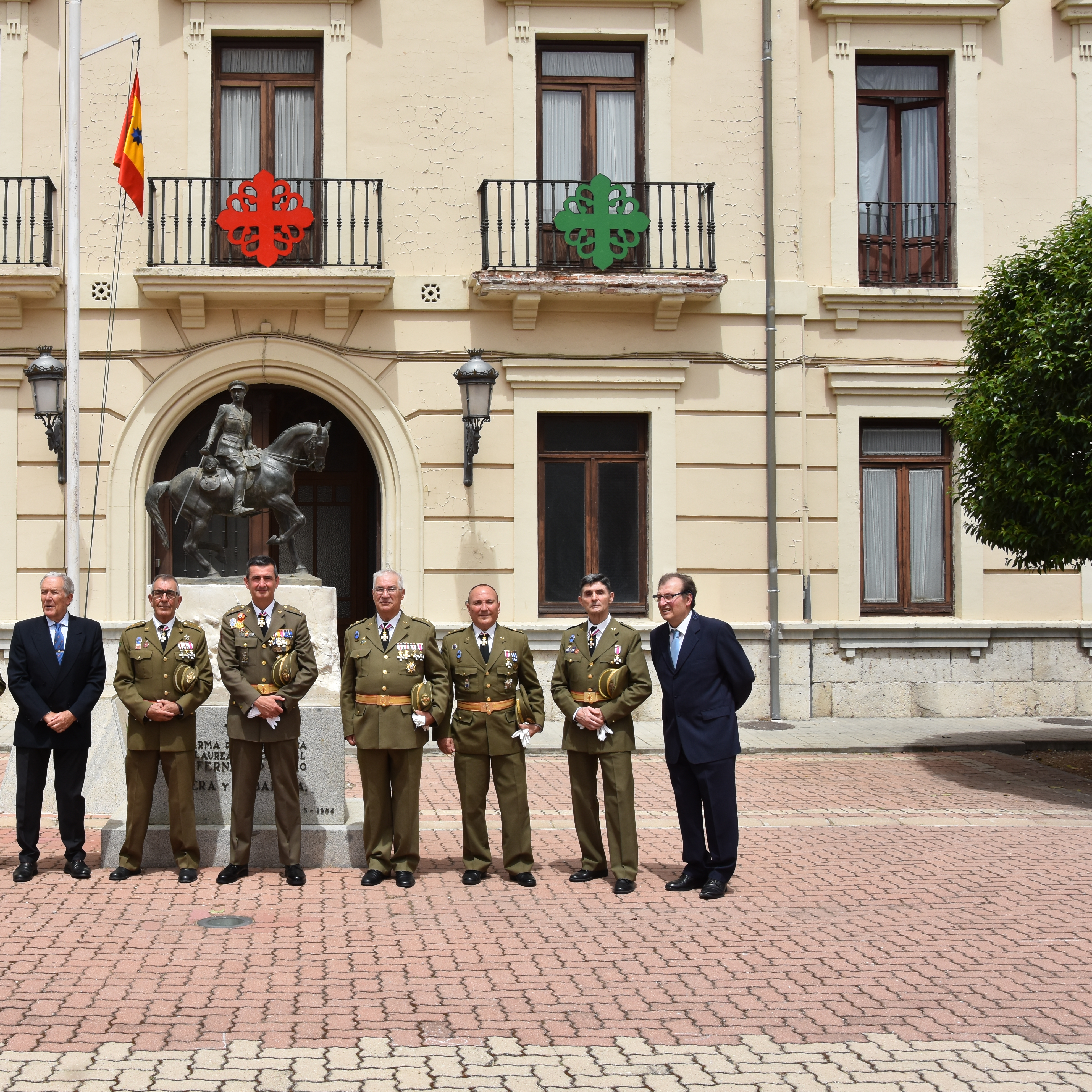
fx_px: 1451
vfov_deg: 41.3
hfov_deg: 40.6
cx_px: 335
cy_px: 548
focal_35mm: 41
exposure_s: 1/500
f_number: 11
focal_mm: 21
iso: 320
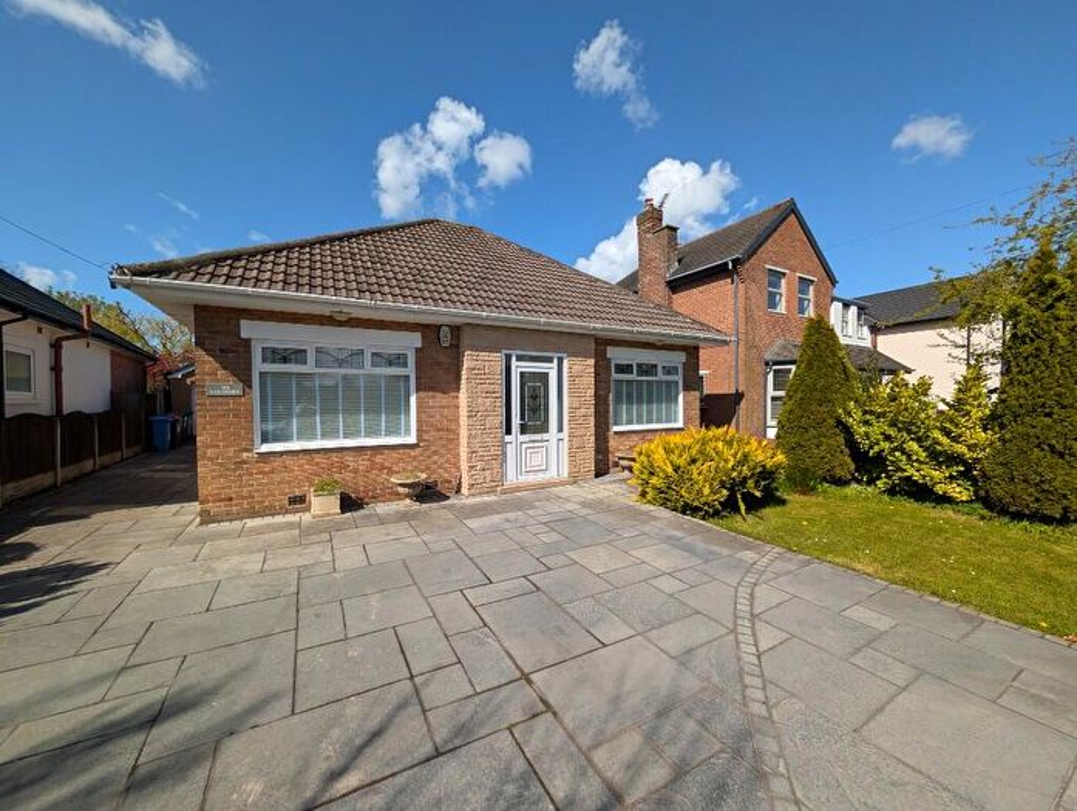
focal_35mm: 12
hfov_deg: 110.4
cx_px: 538
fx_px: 374
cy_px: 406
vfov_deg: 94.7
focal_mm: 2.02
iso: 51
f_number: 1.7
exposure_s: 1/3906
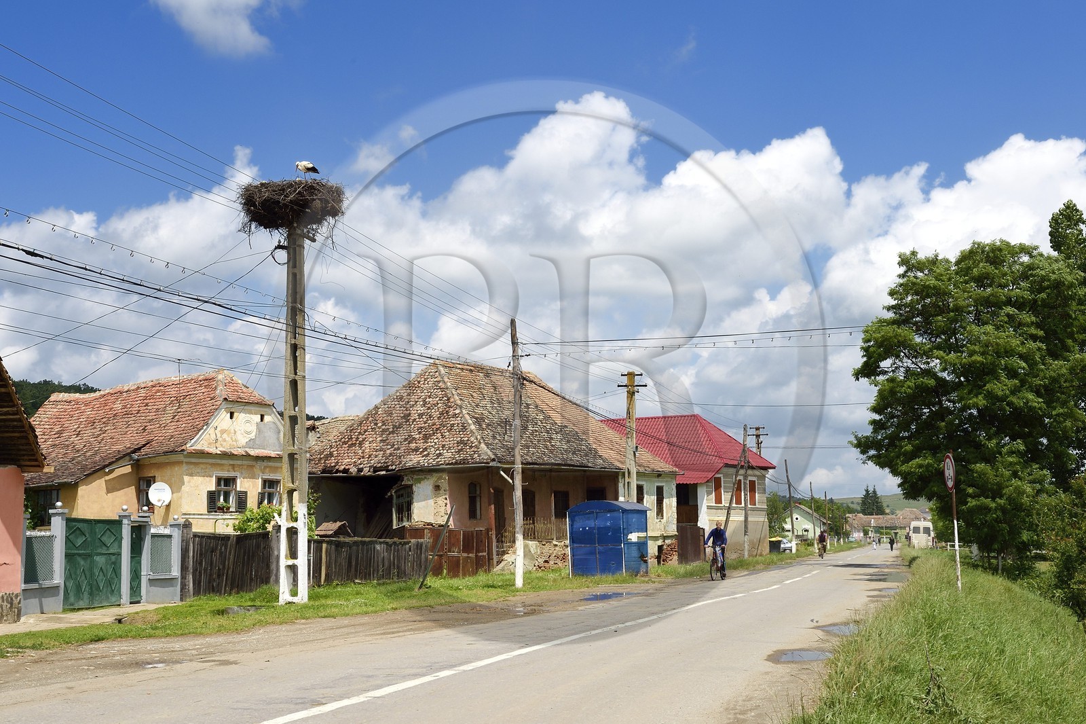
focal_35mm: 48
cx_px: 543
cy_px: 362
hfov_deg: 41.1
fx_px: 1448
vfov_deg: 28.1
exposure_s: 1/500
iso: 200
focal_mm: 48
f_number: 13
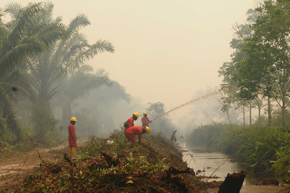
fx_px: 845
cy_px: 96
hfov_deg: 19.5
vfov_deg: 13.0
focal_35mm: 105
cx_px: 145
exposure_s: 1/320
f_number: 8
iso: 200
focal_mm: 70
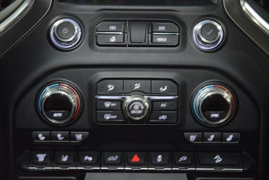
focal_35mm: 105
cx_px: 134
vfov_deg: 13.0
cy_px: 90
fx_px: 785
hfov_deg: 19.5
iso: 2000
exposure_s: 1/25
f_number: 4.5
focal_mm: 70
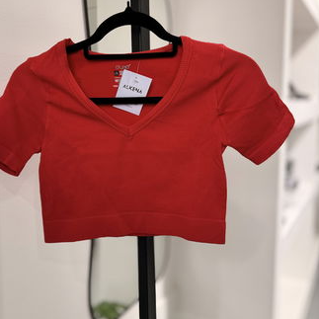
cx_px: 132
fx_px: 365
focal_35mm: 35
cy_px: 142
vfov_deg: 47.1
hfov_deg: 47.0
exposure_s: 1/50
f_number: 1.78
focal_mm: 6.76
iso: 160
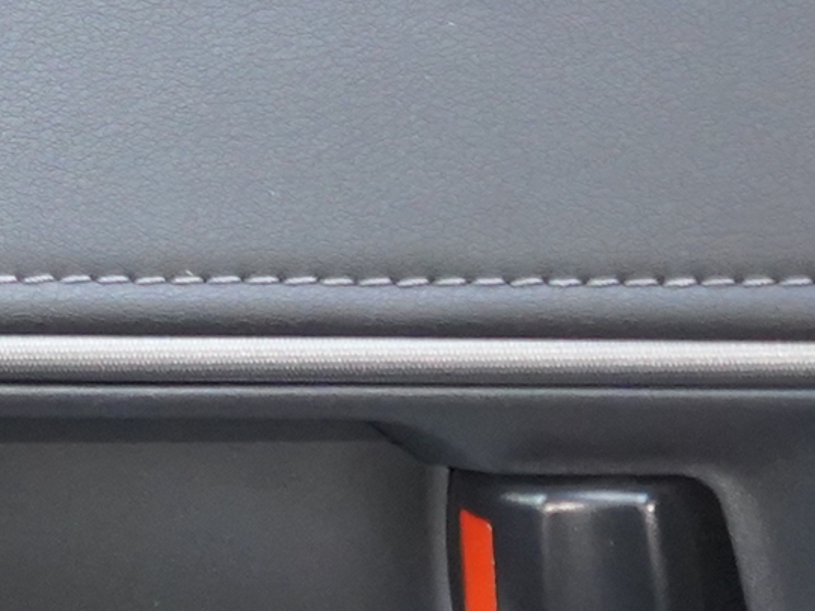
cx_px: -866
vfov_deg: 3.0
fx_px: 11725
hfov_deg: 3.9
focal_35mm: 498
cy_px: 561
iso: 5000
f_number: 4
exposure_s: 1/125
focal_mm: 71
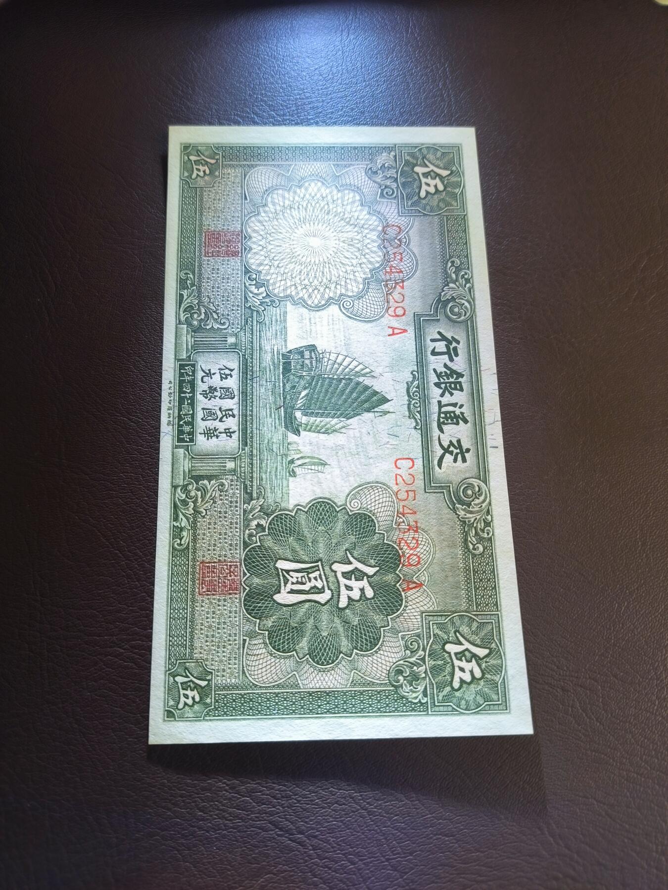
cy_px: 445
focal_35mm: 25
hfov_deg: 54.9
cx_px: 334
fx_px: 643
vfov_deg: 69.4
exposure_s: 1/100
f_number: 1.79
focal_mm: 4.71
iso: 120
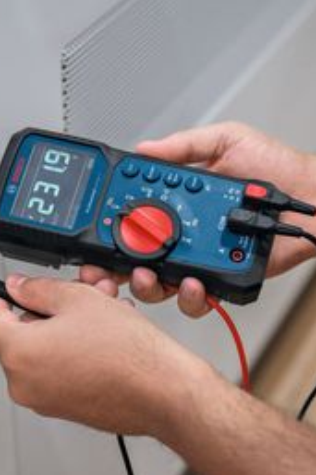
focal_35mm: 98
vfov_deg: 20.8
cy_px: 245
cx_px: 133
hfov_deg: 13.9
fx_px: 1292
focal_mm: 63
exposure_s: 1/160
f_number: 3.5
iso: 1250
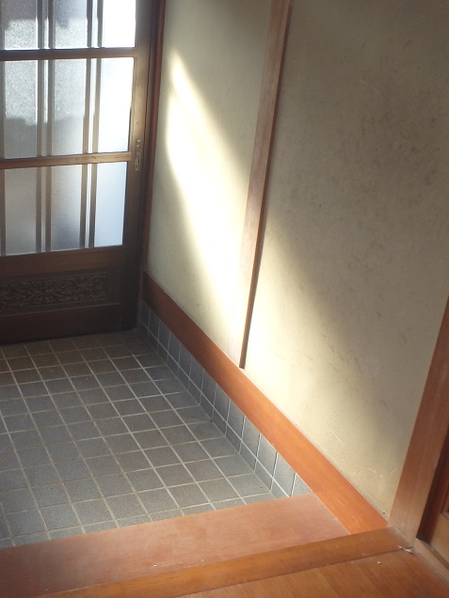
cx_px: 49
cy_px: 321
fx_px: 761
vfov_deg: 42.9
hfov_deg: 31.4
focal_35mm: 44
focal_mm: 5
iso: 160
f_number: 3.9
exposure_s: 1/60
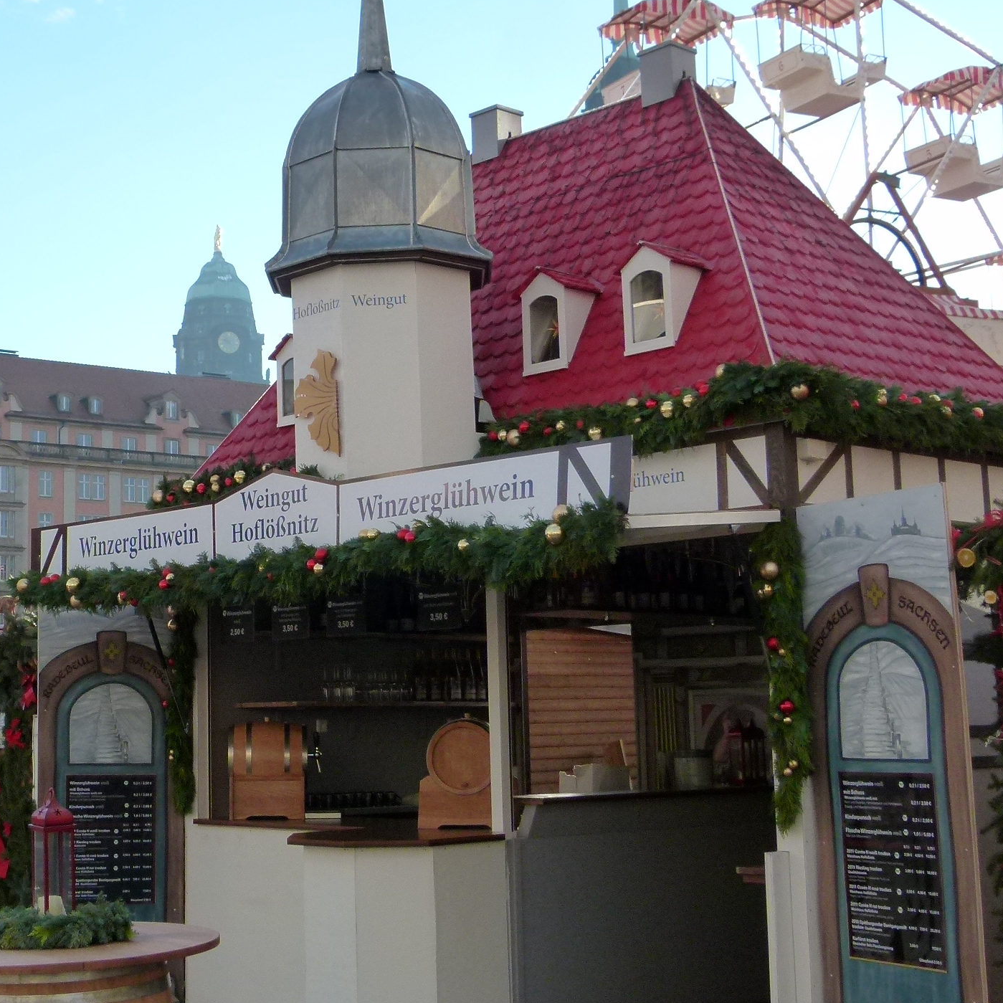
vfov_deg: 31.1
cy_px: 454
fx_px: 1803
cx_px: 278
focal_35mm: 55
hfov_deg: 30.7
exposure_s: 1/640
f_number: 4
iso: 160
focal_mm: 6.1
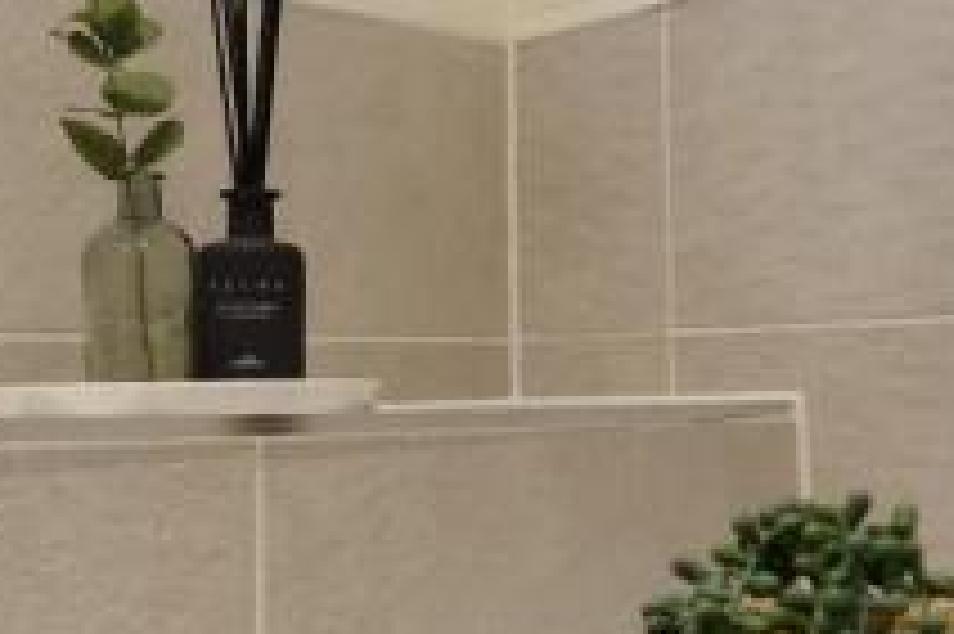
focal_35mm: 54
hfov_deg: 36.8
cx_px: 572
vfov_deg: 25.0
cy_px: 317
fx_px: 1430
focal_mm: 8.8
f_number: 1.8
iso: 200
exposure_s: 1/30
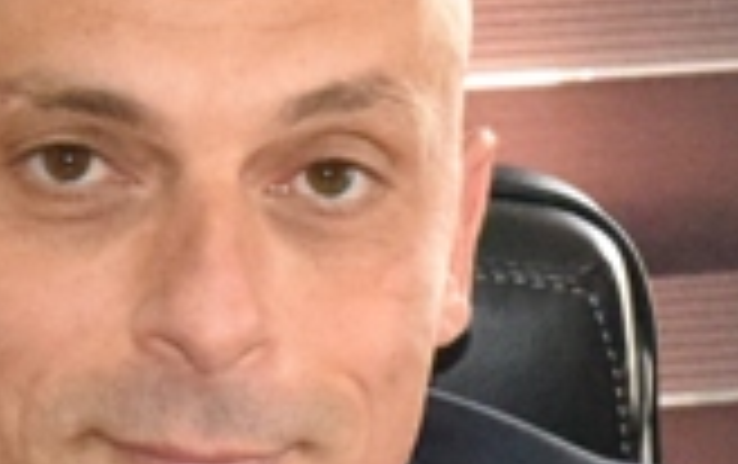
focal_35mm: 445
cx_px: 729
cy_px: 651
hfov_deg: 4.7
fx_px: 8963
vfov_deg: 3.0
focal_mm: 70
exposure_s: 1/200
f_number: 10
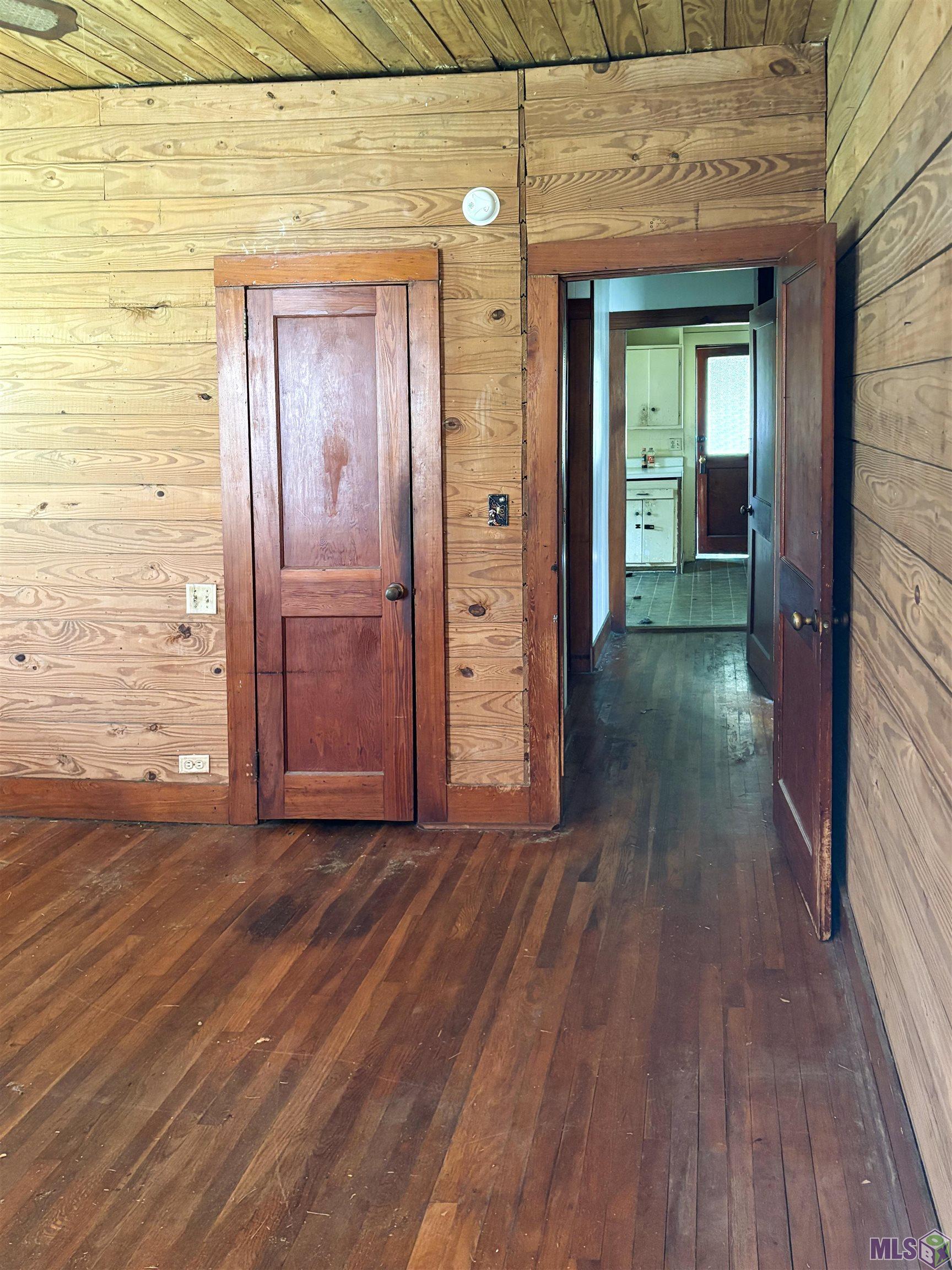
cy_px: 635
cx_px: 476
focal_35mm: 26
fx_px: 953
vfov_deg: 67.3
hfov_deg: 53.1
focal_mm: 5.96
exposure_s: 1/60
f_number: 1.6
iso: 500
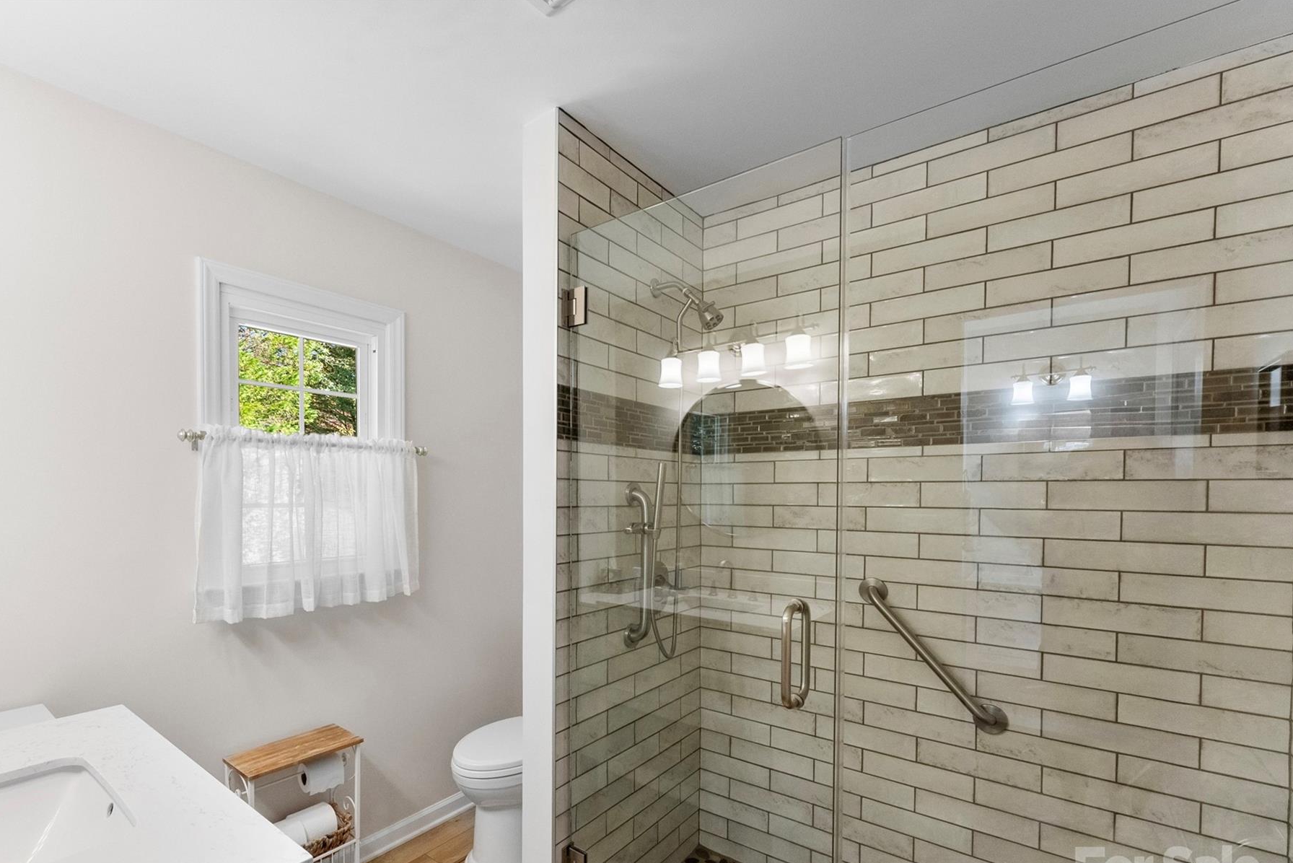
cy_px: 490
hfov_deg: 96.3
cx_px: 574
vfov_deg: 73.4
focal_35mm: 16
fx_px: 575
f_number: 9
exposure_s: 1/60
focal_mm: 14
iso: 3200
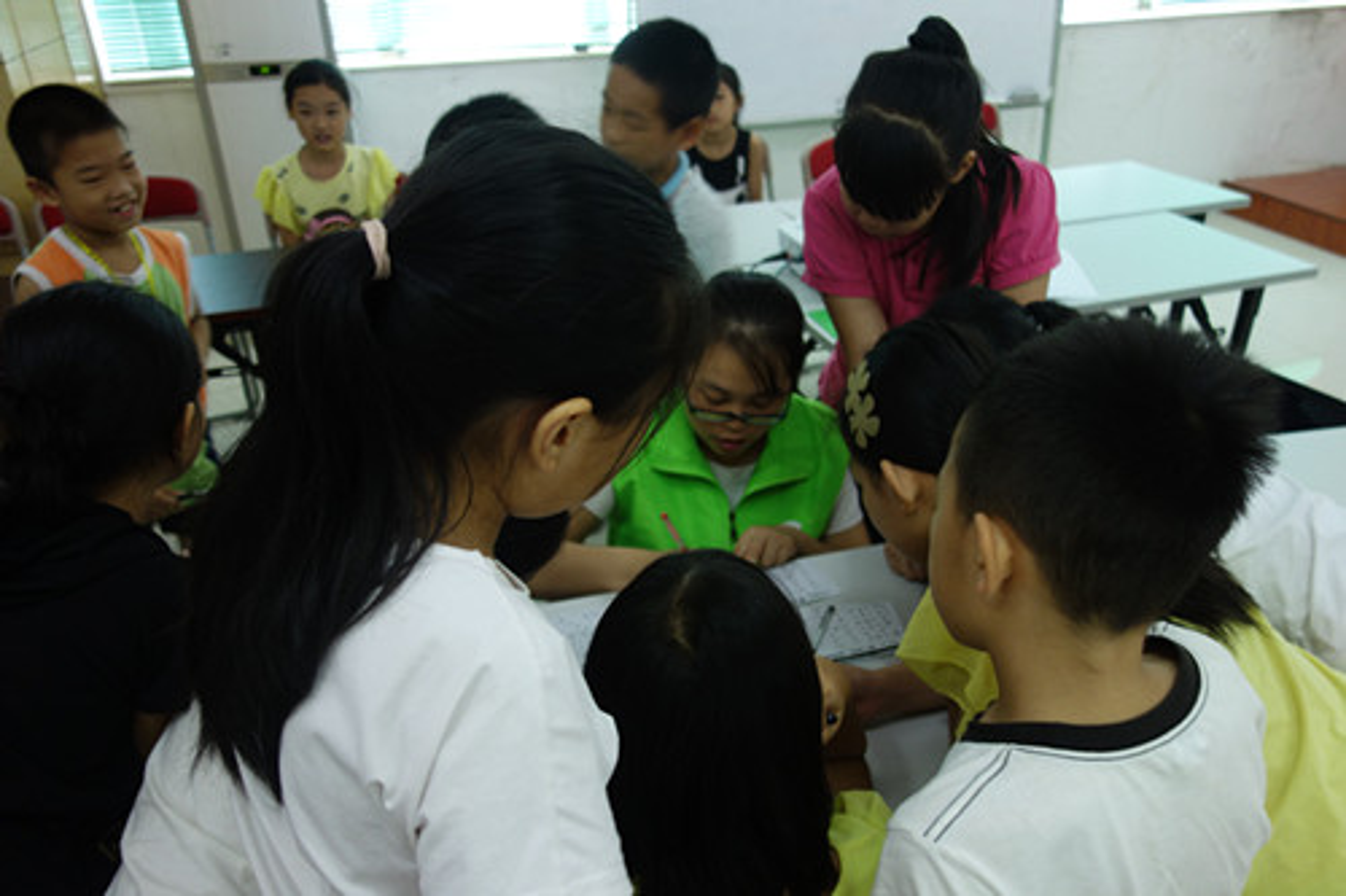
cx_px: 673
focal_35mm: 28
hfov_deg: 65.5
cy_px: 448
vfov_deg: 46.4
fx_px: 1046
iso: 200
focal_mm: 10.4
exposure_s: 1/30
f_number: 1.8
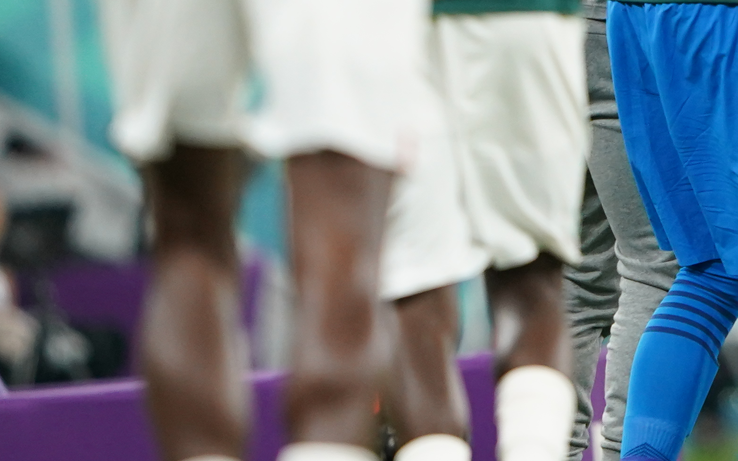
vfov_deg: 0.8
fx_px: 31419
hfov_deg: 1.3
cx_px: 843
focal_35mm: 1562
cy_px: -202
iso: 1600
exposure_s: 1/1250
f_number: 2.8
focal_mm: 400
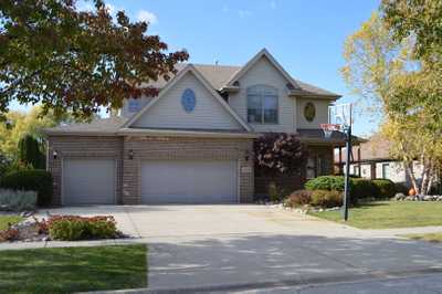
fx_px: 442
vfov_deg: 36.8
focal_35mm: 36
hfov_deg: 53.2
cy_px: 147
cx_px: 221
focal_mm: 24
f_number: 6.3
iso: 100
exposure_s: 1/160
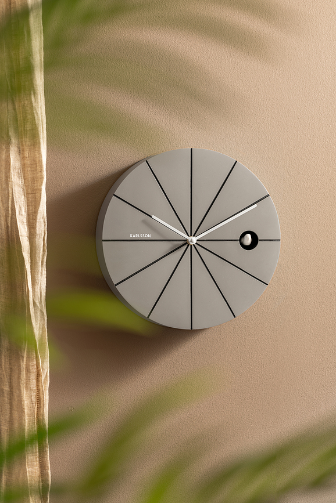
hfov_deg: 8.9
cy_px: 252
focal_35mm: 155
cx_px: 168
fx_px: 2170
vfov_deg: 13.2
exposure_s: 1/100
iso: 31
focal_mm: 155
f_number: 4
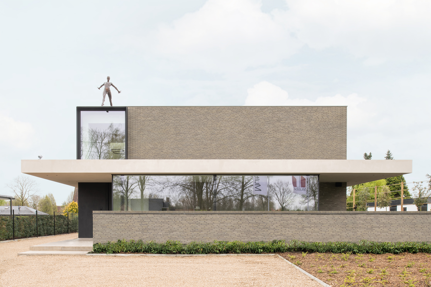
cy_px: 144
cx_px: 216
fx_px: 287
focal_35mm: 24
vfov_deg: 53.1
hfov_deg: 73.7
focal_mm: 24
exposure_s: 1/10
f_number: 16
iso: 100
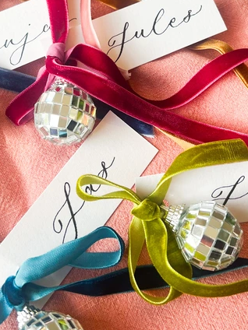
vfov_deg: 34.7
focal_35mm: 54
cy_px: 79
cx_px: 129
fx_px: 516
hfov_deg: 27.0
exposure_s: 1/400
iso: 50
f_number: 1.5
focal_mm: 5.7
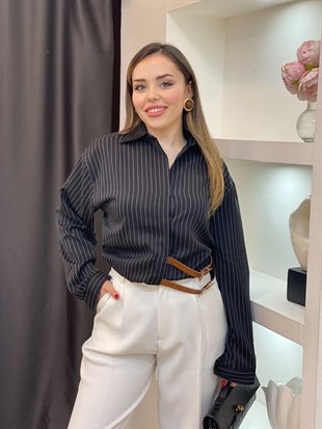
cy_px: 214
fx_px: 645
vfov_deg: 36.8
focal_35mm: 52
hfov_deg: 28.0
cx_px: 161
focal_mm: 6
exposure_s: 1/100
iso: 100
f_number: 2
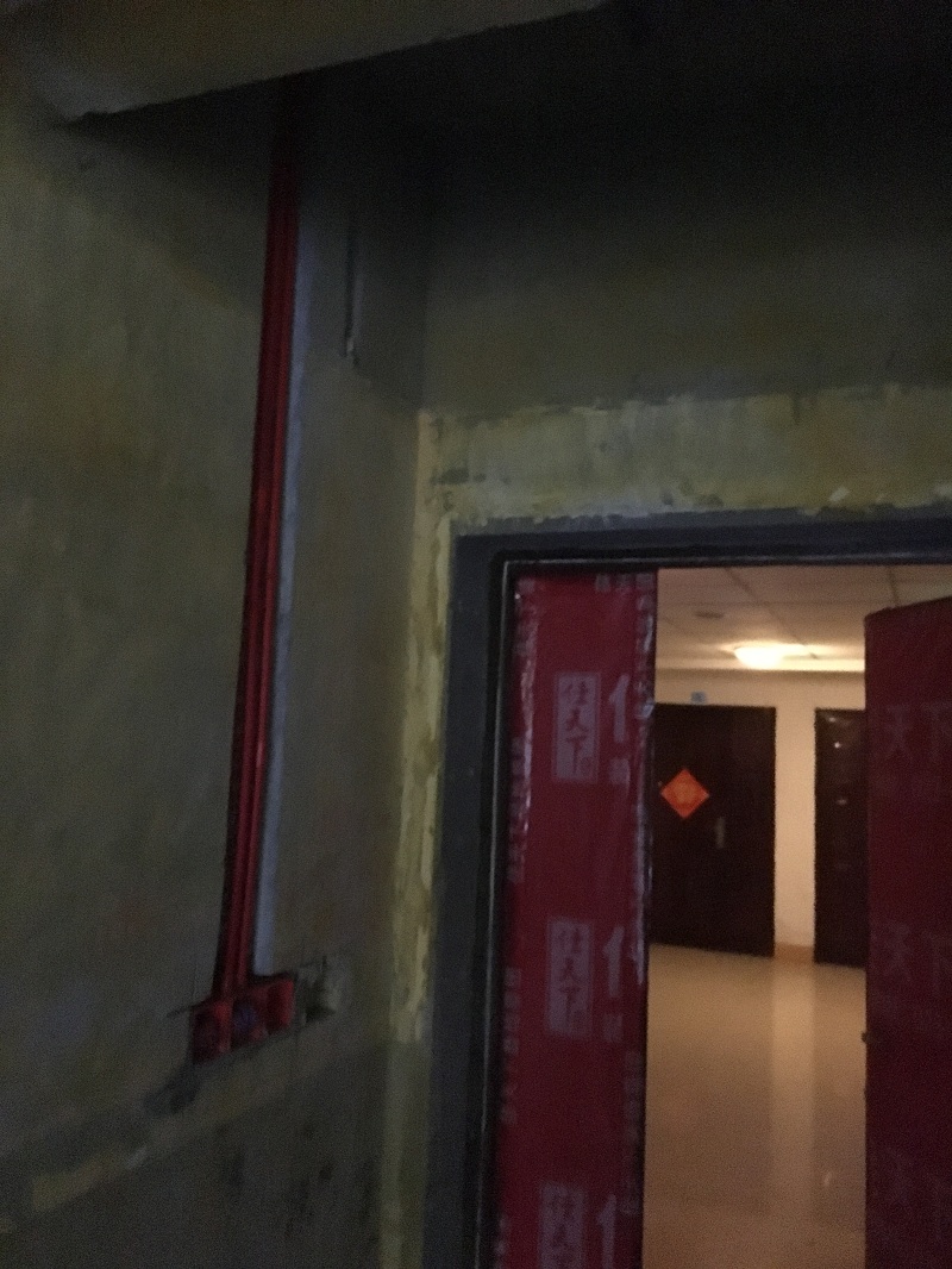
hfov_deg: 48.2
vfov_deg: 61.6
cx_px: 476
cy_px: 634
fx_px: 1063
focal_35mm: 29
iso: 2000
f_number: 2.2
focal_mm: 4.15
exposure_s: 1/17
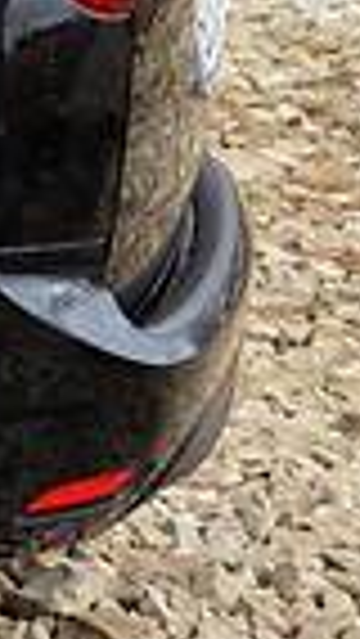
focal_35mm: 230
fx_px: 3899
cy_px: -112
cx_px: -1418
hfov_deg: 4.5
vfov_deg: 9.3
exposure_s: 1/80
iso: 400
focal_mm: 26
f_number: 4.5
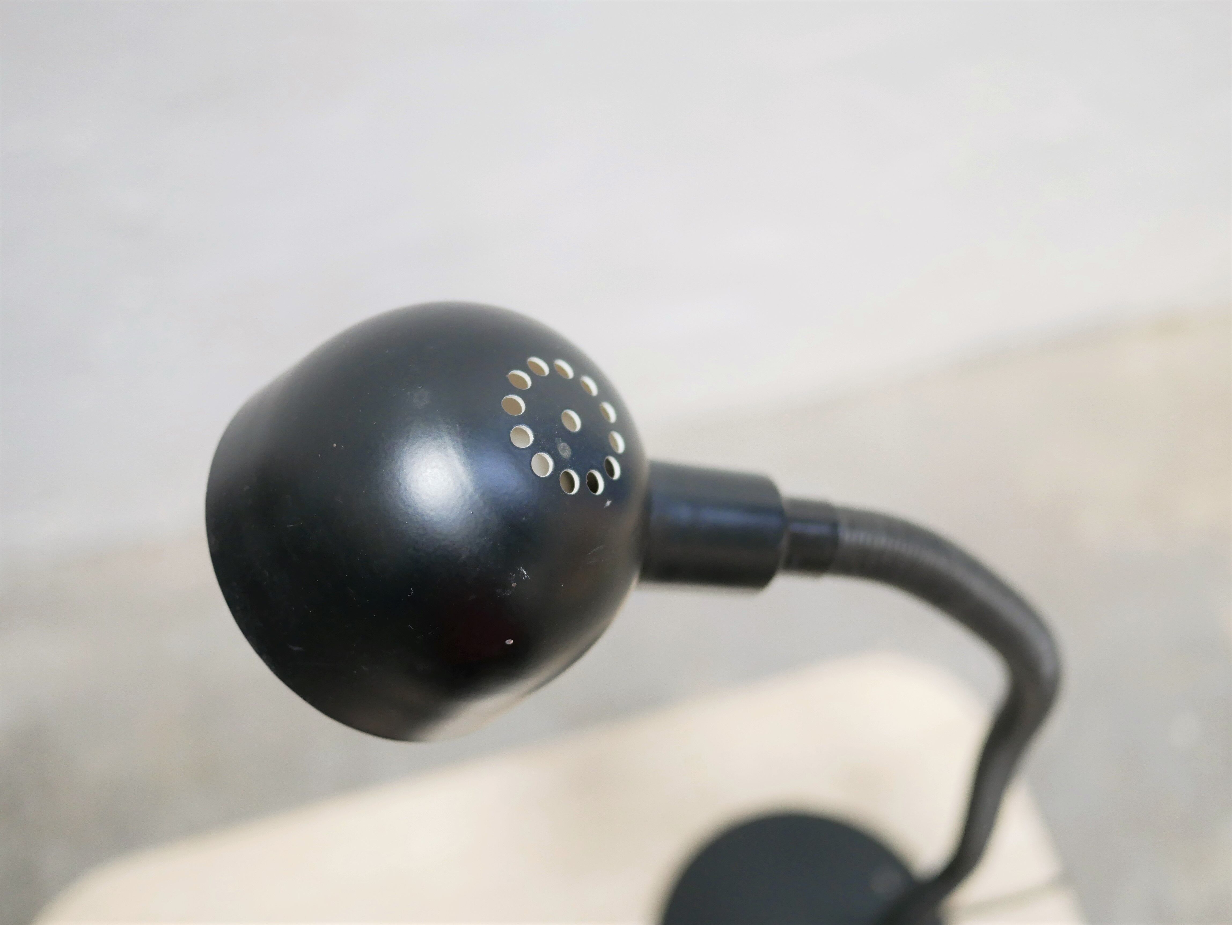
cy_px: 462
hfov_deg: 46.8
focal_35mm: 40
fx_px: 1424
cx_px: 616
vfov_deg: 36.0
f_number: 1.7
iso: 800
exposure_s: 1/60
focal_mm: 20
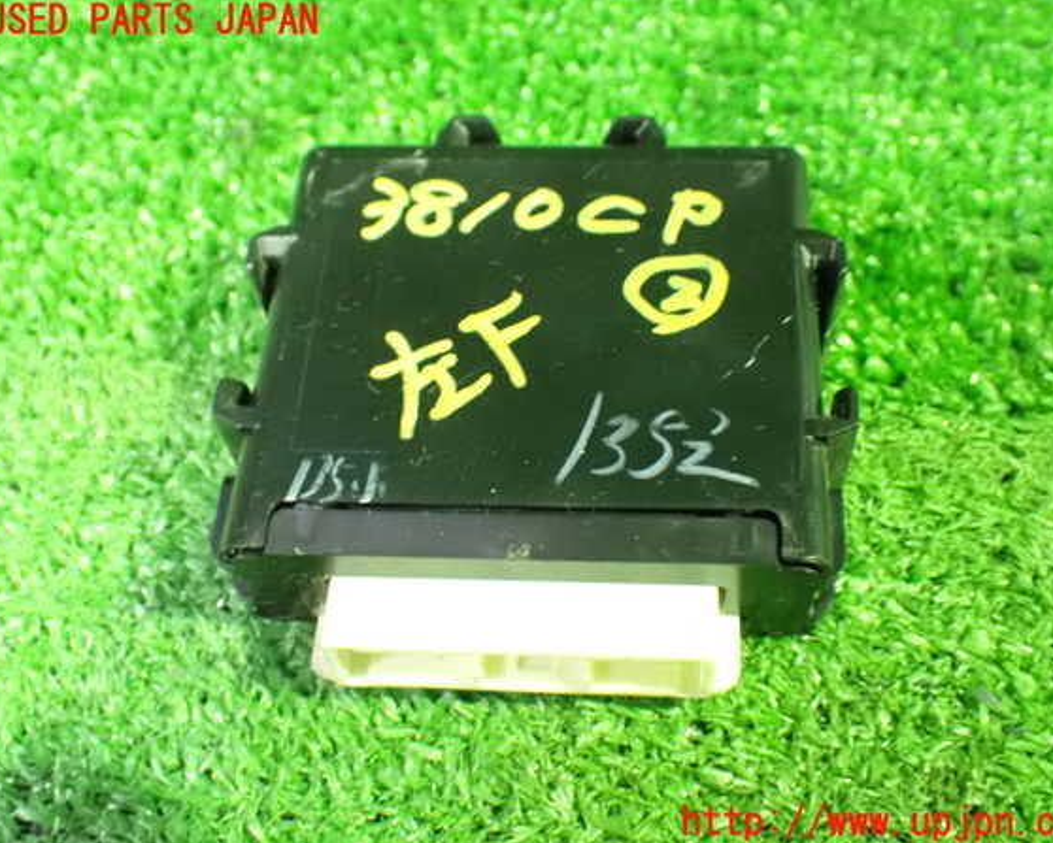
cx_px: 542
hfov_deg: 42.9
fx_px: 1341
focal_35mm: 43
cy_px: 422
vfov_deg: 34.9
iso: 1600
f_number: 2.8
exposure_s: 1/20
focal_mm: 7.31
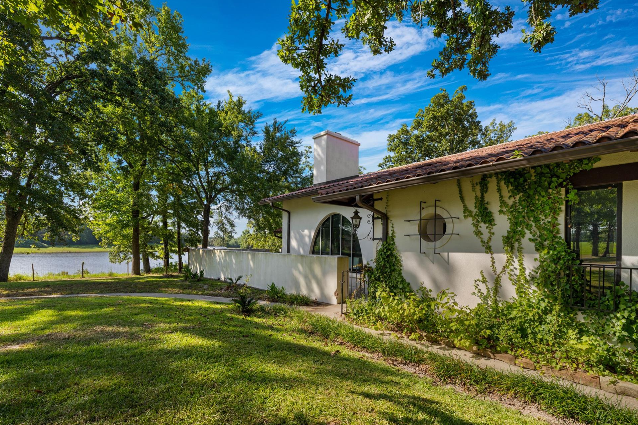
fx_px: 266
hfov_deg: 100.4
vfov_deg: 77.3
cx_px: 325
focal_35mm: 15
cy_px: 215
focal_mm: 14
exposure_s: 1/100
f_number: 7.1
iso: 100
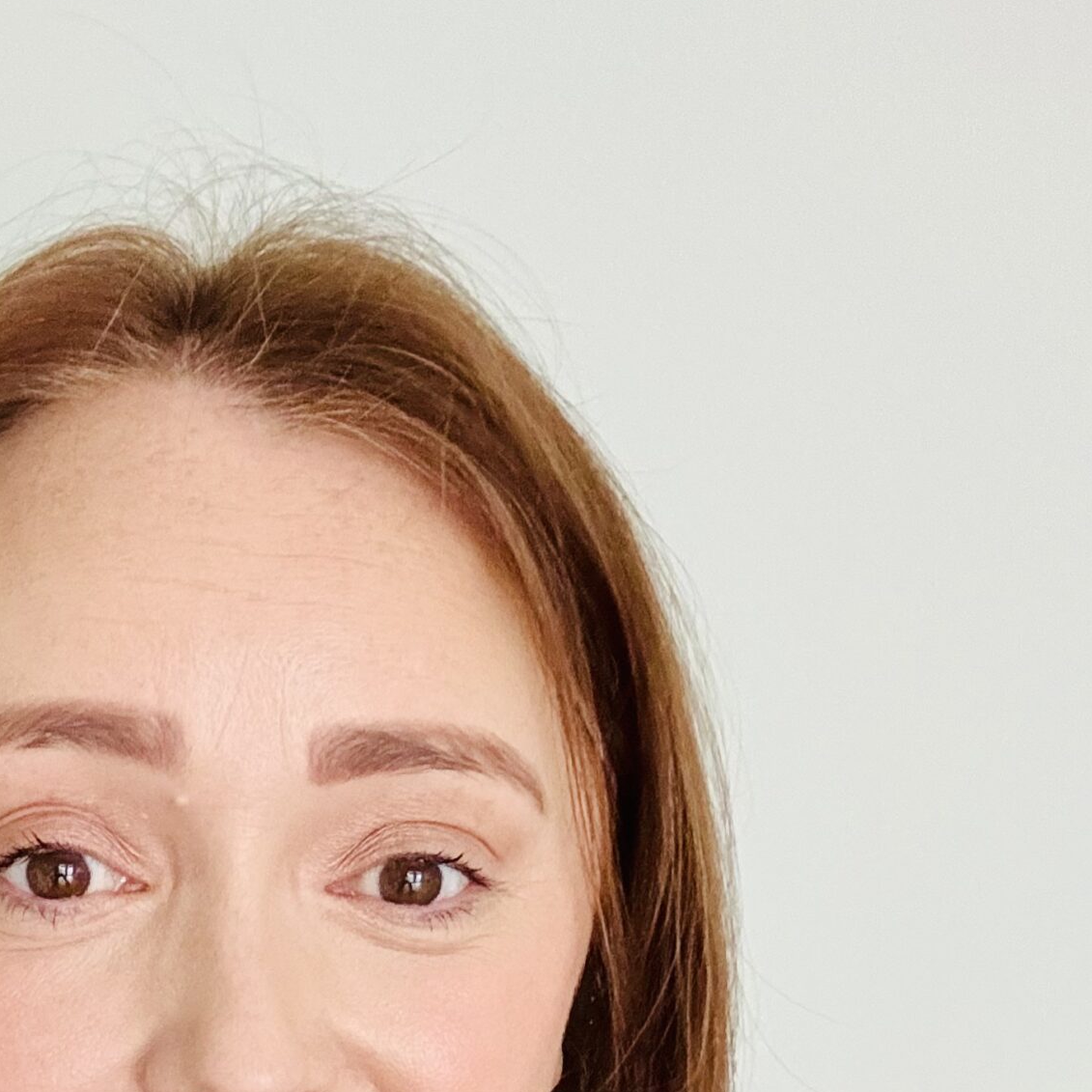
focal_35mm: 60
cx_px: 243
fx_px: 2141
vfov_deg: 26.4
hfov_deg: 28.1
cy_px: 1190
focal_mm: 2.69
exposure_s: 1/30
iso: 640
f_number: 1.9
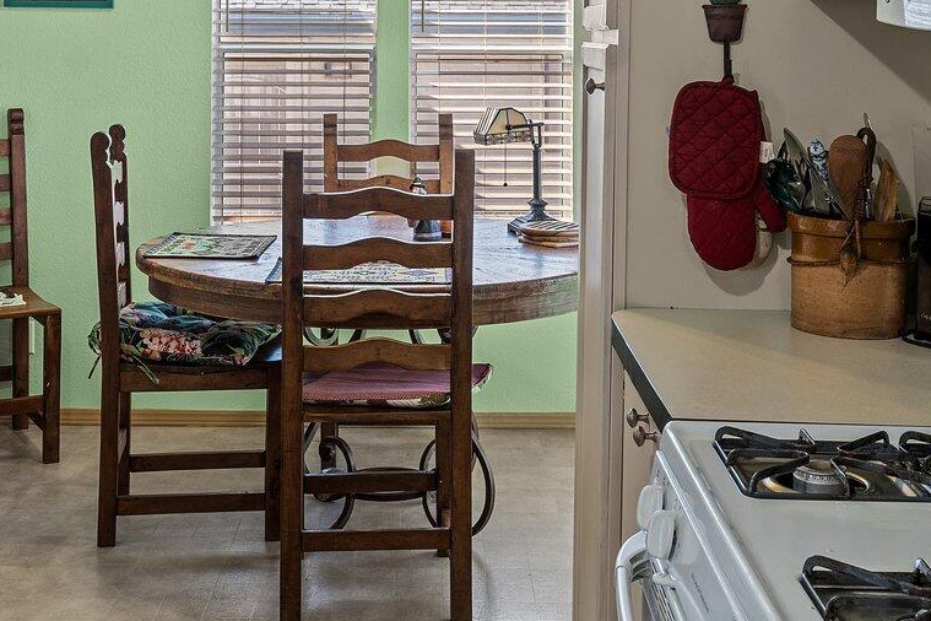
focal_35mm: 56
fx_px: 1452
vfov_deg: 23.4
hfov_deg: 35.5
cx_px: 418
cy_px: 37
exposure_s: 1/3
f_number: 8
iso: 320
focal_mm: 20.8
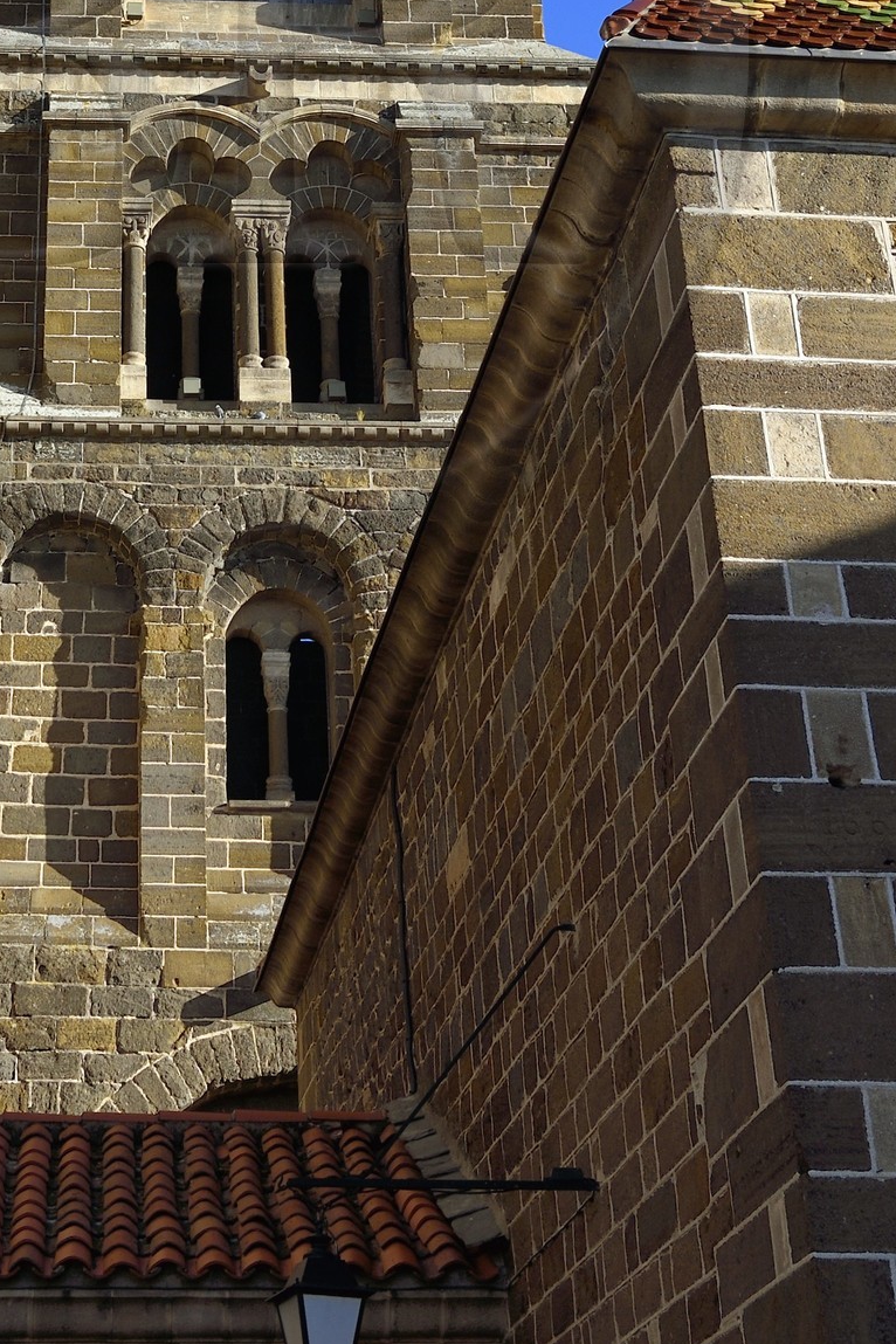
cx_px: 205
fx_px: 2650
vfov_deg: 27.1
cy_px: 49
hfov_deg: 19.0
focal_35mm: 71
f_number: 11
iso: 200
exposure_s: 1/250
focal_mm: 34
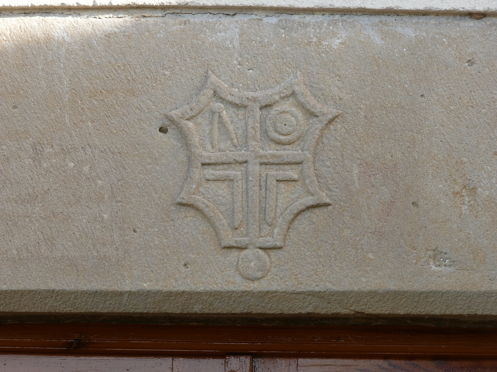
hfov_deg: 9.3
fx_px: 3044
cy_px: 186
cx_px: 248
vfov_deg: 7.0
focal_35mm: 212
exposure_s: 1/30
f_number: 11
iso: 100
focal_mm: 44.8
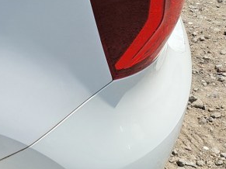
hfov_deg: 25.9
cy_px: 210
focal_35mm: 66
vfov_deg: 20.6
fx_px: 431
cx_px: -54
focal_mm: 5.23
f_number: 1.8
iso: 50
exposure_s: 1/1608
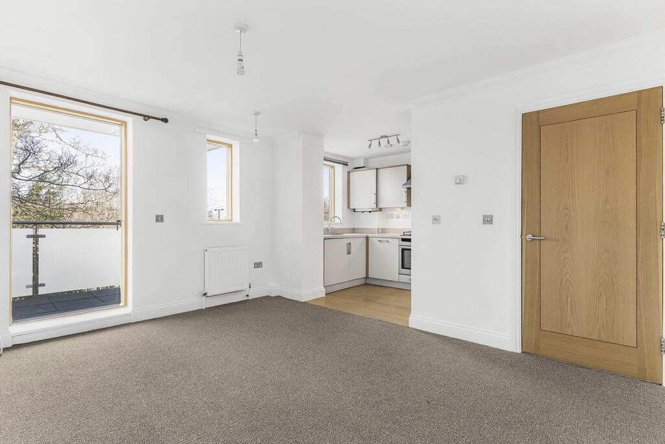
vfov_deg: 70.5
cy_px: 222
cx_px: 332
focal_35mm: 17
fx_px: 314
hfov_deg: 93.3
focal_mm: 17
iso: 400
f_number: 9
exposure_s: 1/40
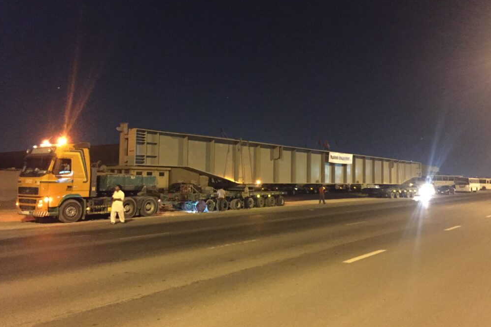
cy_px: 144
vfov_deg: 42.3
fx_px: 423
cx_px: 248
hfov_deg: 60.3
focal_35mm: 31
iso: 1250
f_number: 2.2
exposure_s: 1/17
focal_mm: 4.15
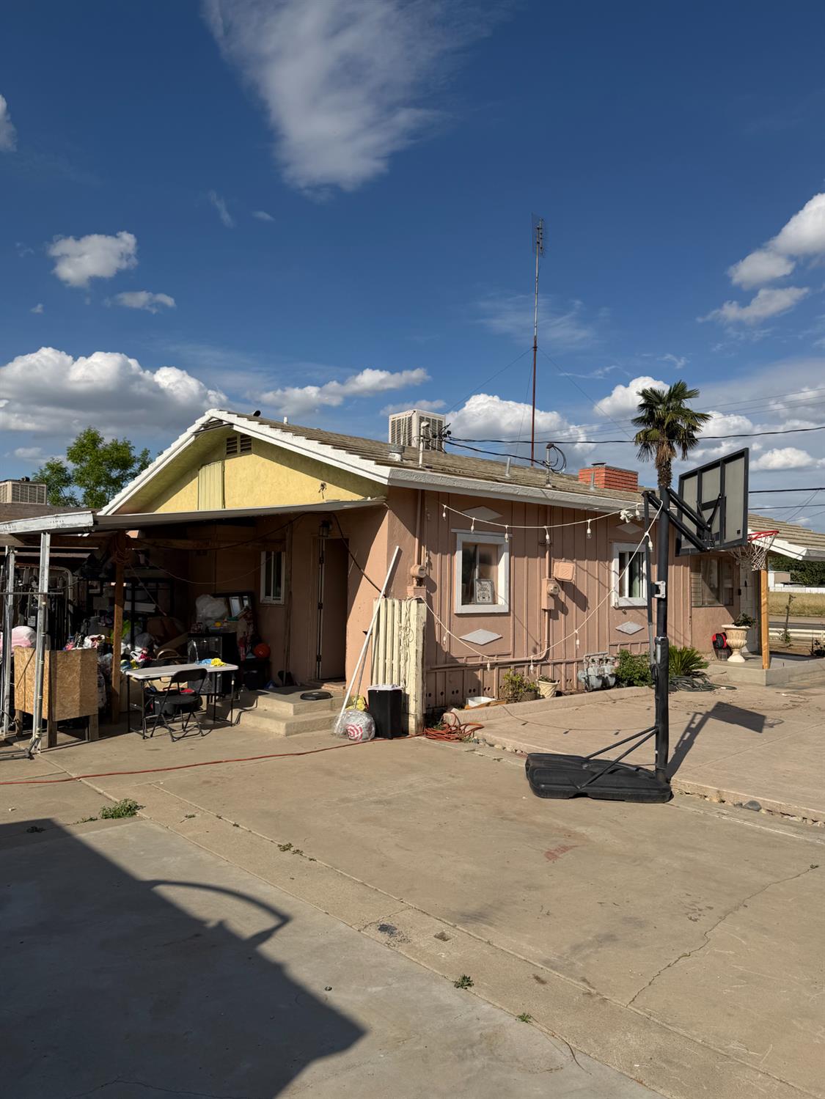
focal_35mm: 24
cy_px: 550
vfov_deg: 71.6
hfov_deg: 56.8
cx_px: 412
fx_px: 762
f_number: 1.78
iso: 80
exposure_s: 1/8130
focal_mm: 6.76
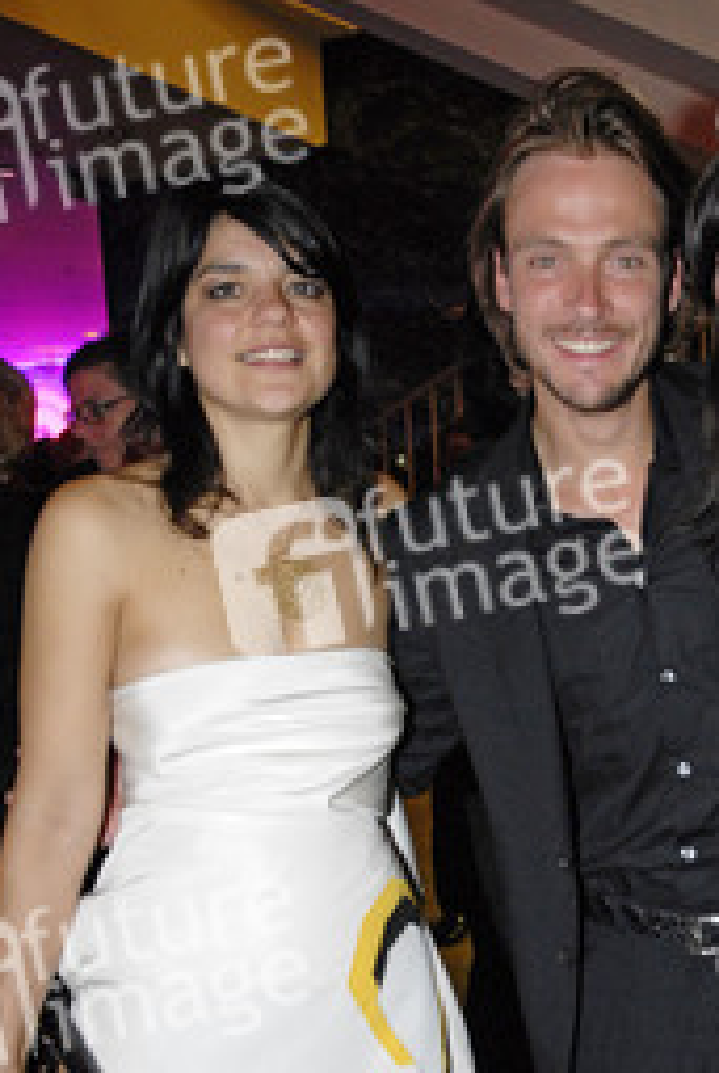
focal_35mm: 47
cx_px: 555
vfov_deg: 40.9
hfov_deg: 28.3
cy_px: 770
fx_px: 1402
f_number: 4
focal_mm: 20
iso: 800
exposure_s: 1/50
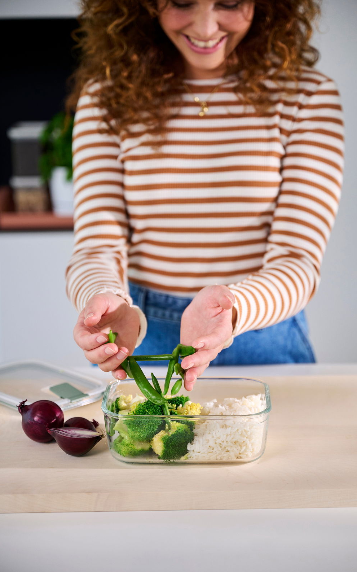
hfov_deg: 18.1
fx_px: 1121
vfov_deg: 28.6
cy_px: 285
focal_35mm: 72
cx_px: 186
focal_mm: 70
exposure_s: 1/800
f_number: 2.8
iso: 400
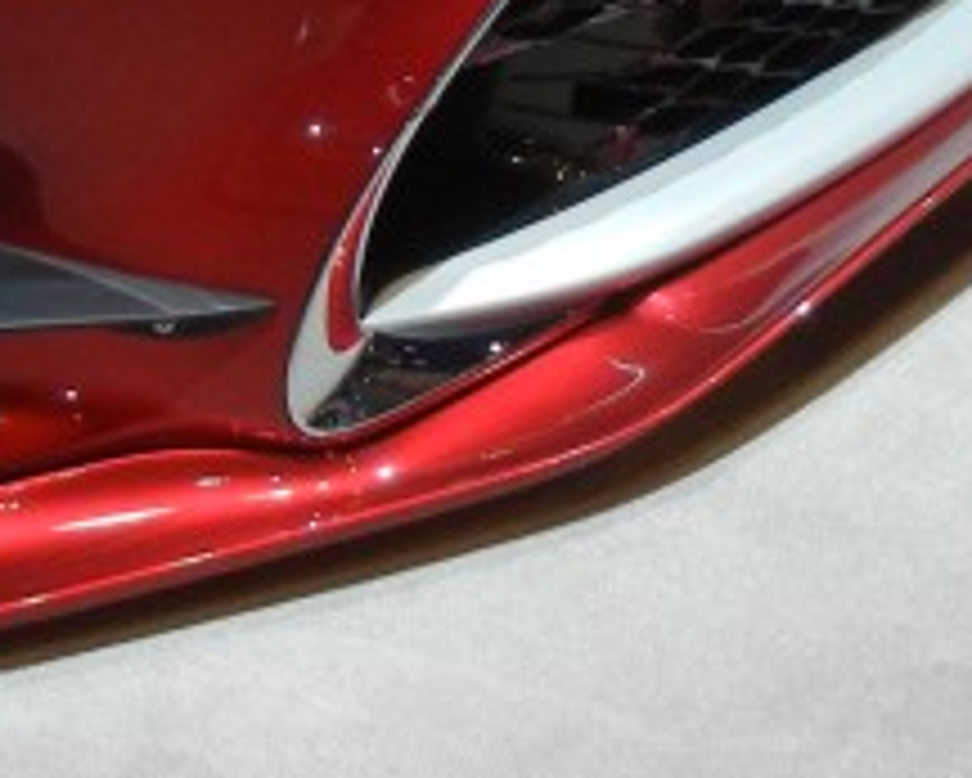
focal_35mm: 139
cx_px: 518
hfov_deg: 13.9
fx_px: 4000
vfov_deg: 10.8
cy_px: -270
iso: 454
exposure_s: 1/250
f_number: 3.5
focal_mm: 5.4
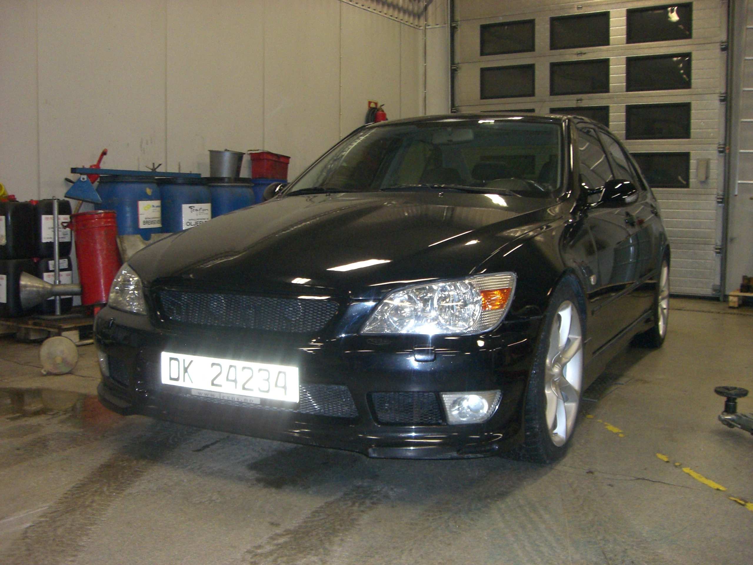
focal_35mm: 38
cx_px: 376
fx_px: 827
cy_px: 282
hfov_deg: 49.0
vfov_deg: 37.7
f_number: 2.7
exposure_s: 1/60
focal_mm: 6.2
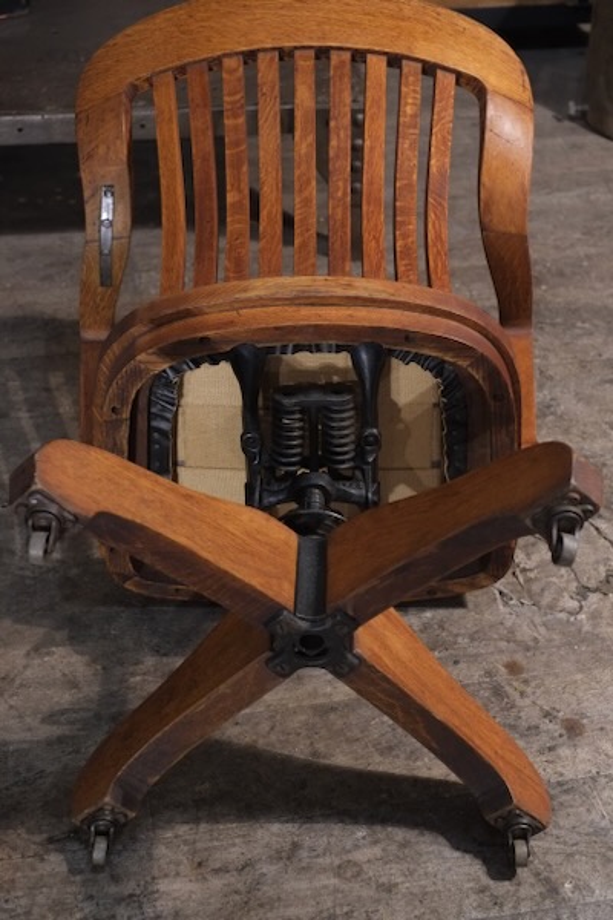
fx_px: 1354
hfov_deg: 25.5
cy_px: 460
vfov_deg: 37.5
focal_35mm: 53
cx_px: 306
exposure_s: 1/125
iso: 3200
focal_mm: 35
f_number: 4
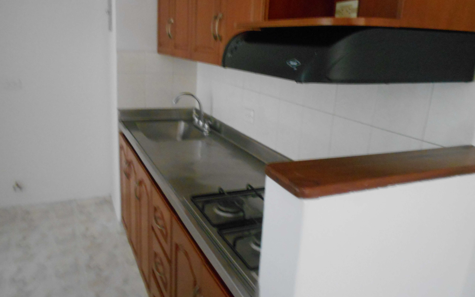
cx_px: 237
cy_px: 146
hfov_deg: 66.5
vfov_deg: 44.5
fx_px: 362
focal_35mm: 28
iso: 720
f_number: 3.2
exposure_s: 1/8
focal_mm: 4.6
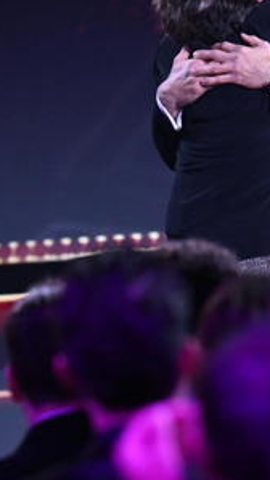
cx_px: 56
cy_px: 159
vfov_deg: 3.1
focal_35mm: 690
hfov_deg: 1.8
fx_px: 8790
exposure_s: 1/125
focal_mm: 190
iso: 3200
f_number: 3.5
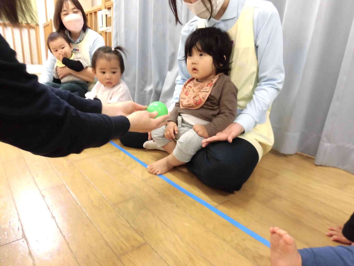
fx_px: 245
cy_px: 133
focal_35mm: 24
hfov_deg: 71.6
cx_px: 177
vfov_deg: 56.8
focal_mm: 4.3
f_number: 3.1
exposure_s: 1/30
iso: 400
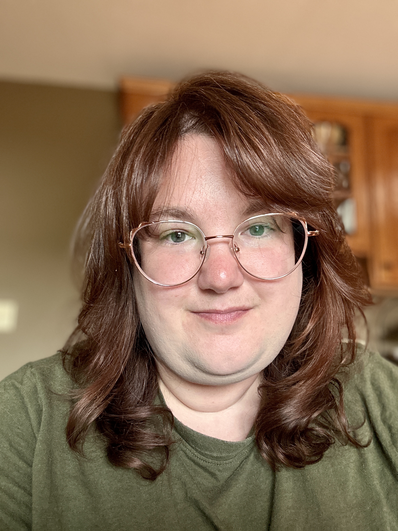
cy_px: 266
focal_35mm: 30
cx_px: 199
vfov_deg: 60.0
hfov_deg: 46.8
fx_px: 460
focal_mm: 2.69
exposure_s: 1/60
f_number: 1.9
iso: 125
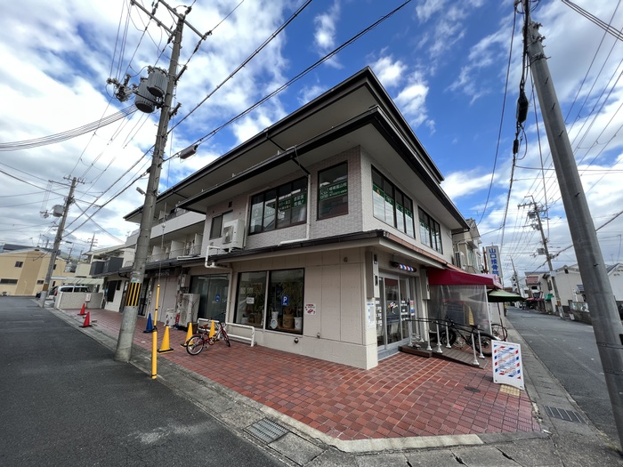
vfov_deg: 89.9
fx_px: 234
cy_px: 234
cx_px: 312
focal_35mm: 13
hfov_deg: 106.2
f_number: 1.8
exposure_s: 1/208
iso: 32
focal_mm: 1.57
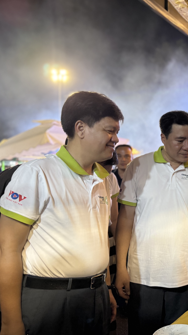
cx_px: 206
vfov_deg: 56.6
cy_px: 167
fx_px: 310
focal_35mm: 35
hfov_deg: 30.2
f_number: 1.78
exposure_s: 1/50
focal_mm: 6.76
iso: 320
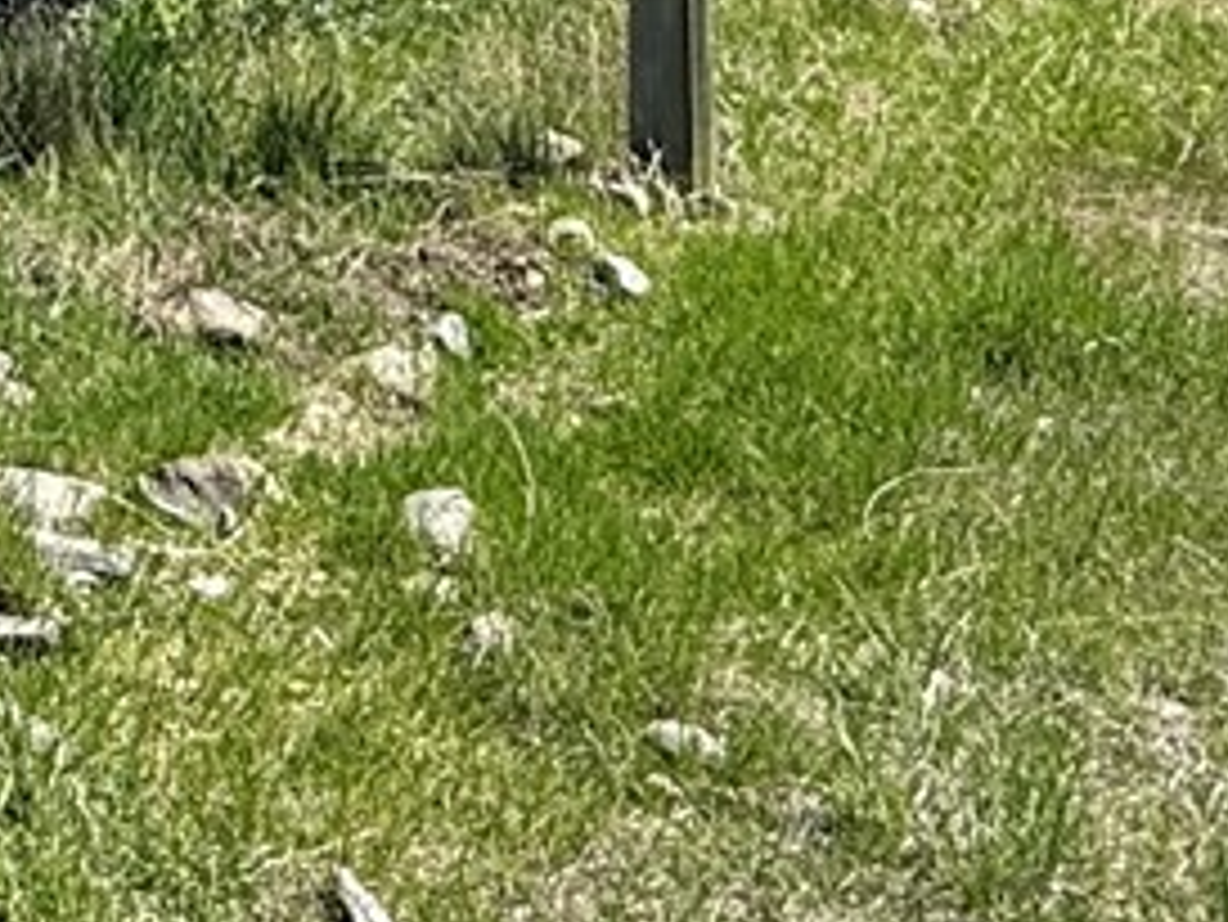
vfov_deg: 14.9
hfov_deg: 22.8
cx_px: -40
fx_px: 2910
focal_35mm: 82
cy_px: -904
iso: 50
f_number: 2.2
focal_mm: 2.22
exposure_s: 1/1145
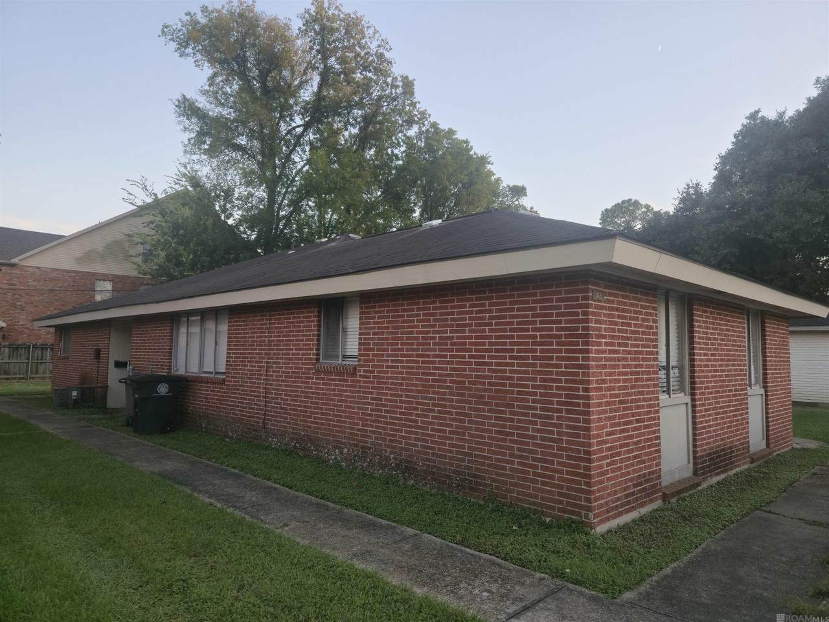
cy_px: 311
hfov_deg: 73.9
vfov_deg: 58.9
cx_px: 414
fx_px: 551
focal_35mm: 23
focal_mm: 5.4
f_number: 1.8
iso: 50
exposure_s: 1/120
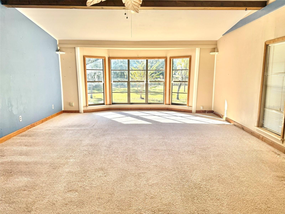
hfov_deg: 71.6
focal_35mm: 24
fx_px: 198
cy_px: 107
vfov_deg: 56.8
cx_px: 142
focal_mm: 6.76
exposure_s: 1/979
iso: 100
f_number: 1.78
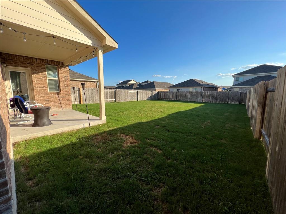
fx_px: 107
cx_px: 143
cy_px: 107
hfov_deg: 106.2
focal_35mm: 13
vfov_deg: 89.9
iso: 32
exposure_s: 1/1140
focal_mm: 1.57
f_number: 1.8
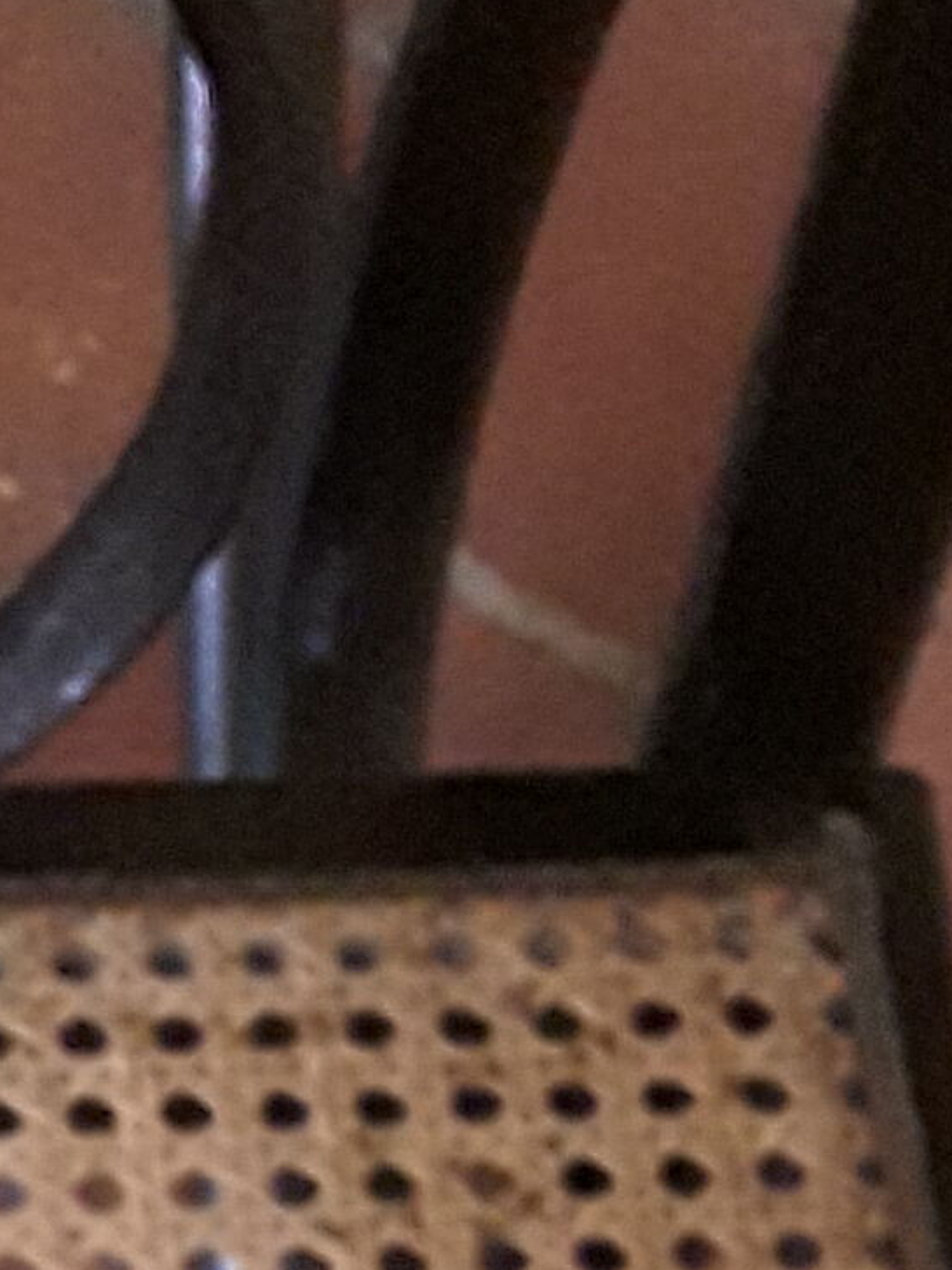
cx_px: -757
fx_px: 4437
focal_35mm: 121
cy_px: 2311
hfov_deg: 11.4
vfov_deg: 14.3
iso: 500
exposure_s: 1/17
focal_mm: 2.91
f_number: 1.9
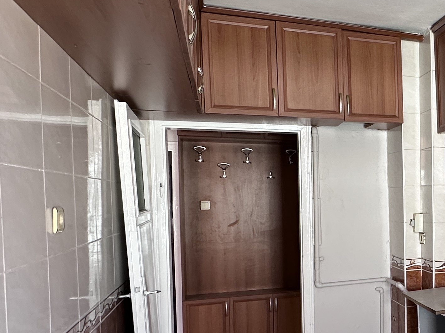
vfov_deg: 35.7
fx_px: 514
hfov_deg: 38.9
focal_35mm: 40
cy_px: 210
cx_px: 484
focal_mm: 2.22
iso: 160
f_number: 2.2
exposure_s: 1/99
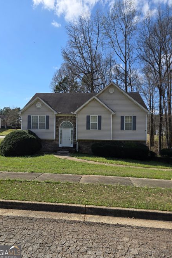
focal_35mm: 24
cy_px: 129
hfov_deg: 53.1
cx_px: 80
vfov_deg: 73.8
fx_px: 172
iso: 12
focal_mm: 6.3
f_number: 1.7
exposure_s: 1/947
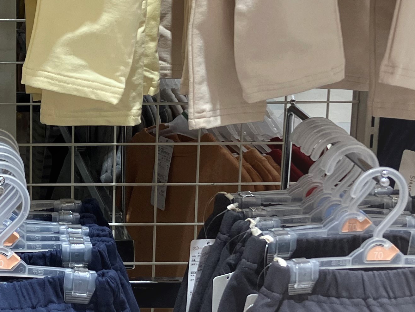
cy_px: 102
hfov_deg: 21.8
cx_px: -16
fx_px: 1031
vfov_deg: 17.1
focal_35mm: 86
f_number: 1.8
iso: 40
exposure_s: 1/120
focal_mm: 3.99
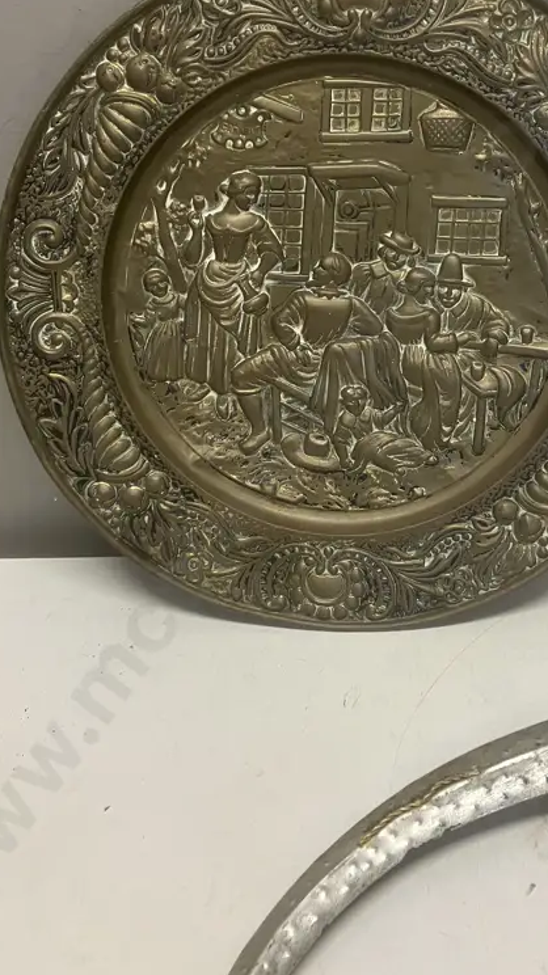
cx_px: 340
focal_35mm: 42
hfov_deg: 28.2
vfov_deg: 48.0
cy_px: 375
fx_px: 1086
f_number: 1.8
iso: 64
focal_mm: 3.99
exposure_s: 1/50
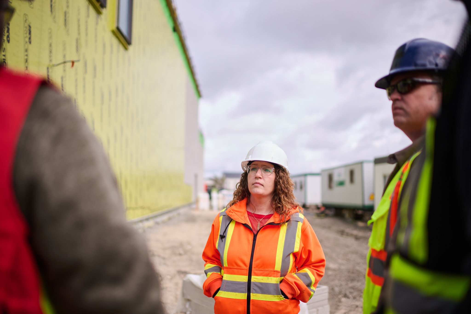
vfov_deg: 37.8
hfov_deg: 54.4
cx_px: 236
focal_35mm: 35
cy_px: 157
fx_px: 458
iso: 1600
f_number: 1.4
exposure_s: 1/400
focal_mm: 35
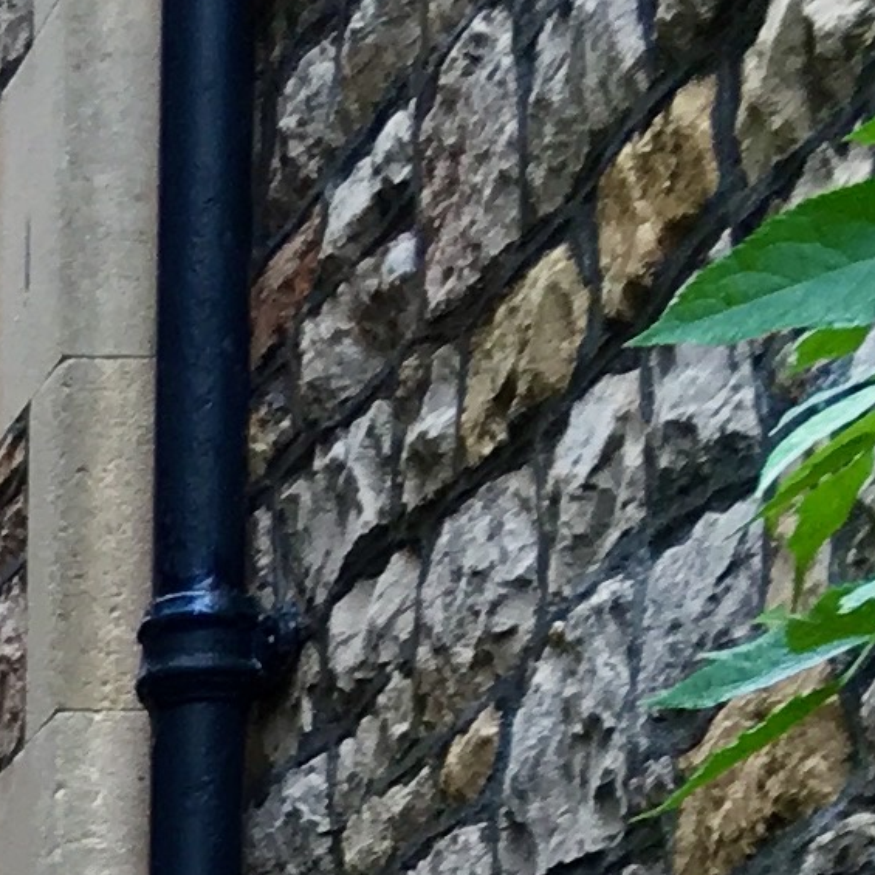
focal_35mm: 183
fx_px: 5233
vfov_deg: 8.2
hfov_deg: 8.9
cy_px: 2552
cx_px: -1025
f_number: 2.2
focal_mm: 4.15
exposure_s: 1/50
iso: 25
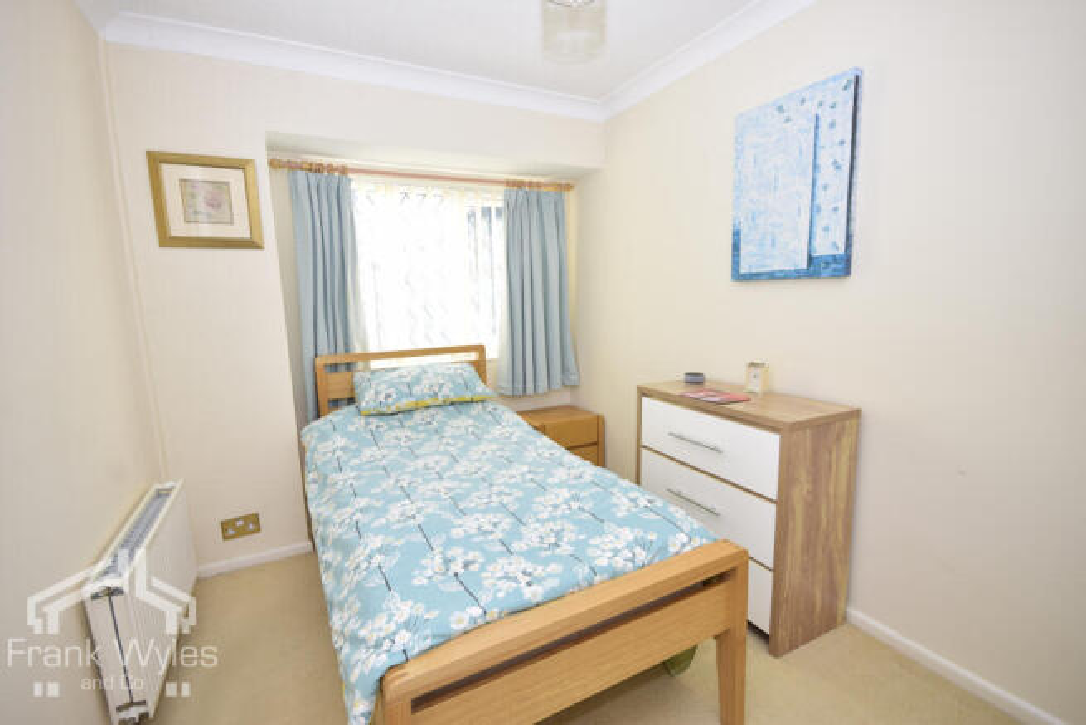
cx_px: 543
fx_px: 453
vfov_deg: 77.4
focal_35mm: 15
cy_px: 362
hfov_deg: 100.4
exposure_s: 1/160
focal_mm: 10
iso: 250
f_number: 6.3
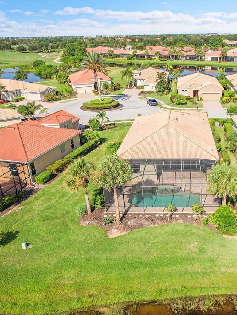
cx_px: 177
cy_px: 158
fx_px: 292
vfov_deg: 56.8
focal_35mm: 32
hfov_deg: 42.8
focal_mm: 8.38
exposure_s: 1/2000
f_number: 2.8
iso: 100
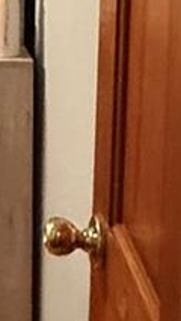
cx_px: -250
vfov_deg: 18.2
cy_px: -87
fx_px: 937
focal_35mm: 110
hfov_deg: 9.8
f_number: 2.2
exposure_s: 1/60
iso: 800
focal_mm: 2.22
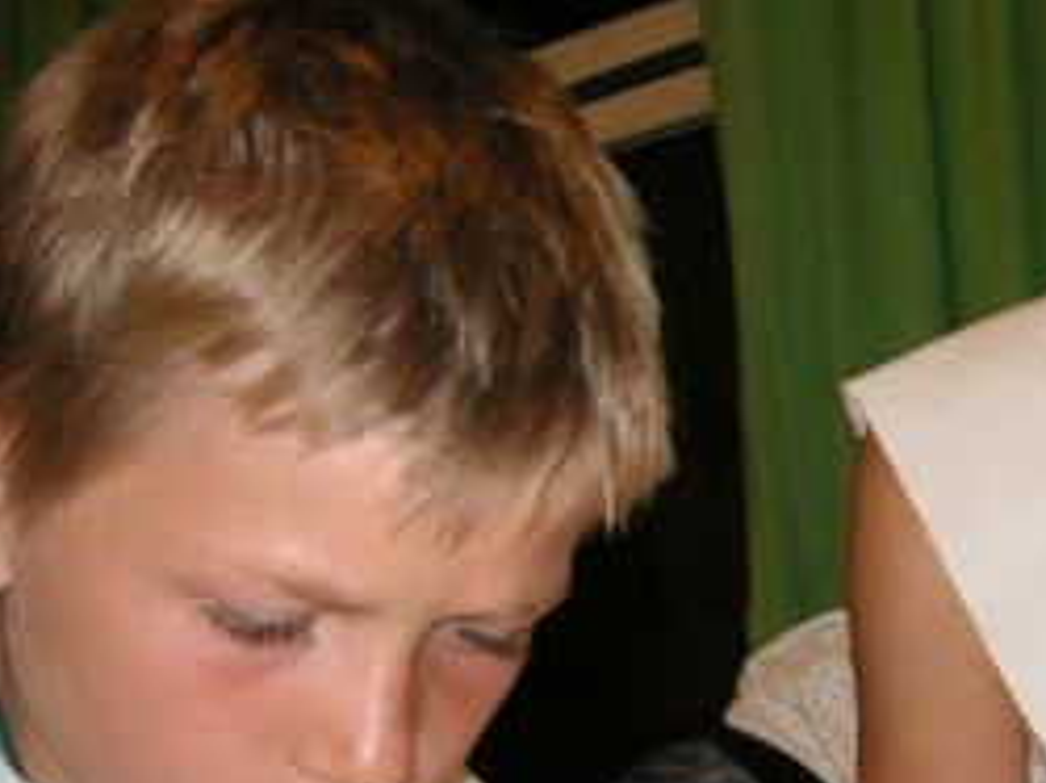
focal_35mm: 79
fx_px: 2385
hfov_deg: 23.9
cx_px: 977
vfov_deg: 18.5
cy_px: 599
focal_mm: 6.1
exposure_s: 1/45
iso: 160
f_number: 2.8
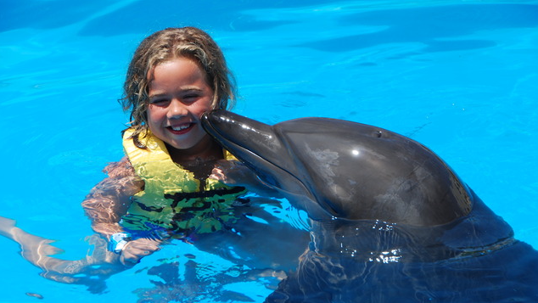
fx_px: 2040
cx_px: 269
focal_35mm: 143
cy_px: 154
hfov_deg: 15.0
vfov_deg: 8.5
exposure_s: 1/250
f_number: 7.1
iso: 100
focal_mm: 90
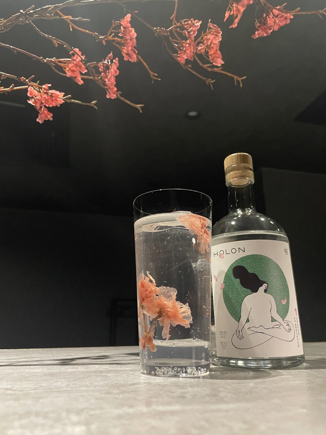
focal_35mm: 26
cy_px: 218
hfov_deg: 53.1
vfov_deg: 67.3
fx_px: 326
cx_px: 163
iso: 800
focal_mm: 4.2
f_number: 1.6
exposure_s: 1/30
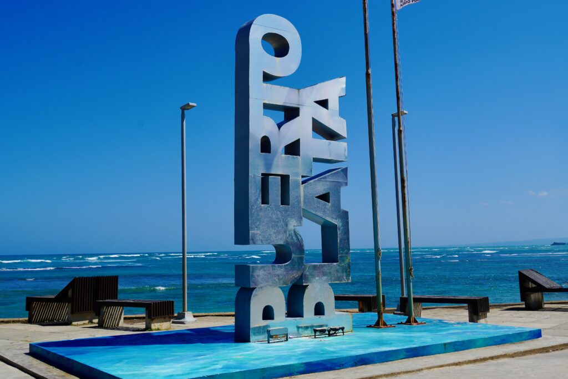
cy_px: 190
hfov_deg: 67.4
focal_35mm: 27
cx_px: 284
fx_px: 426
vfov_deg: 47.9
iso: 100
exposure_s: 1/320
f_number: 10
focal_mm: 27
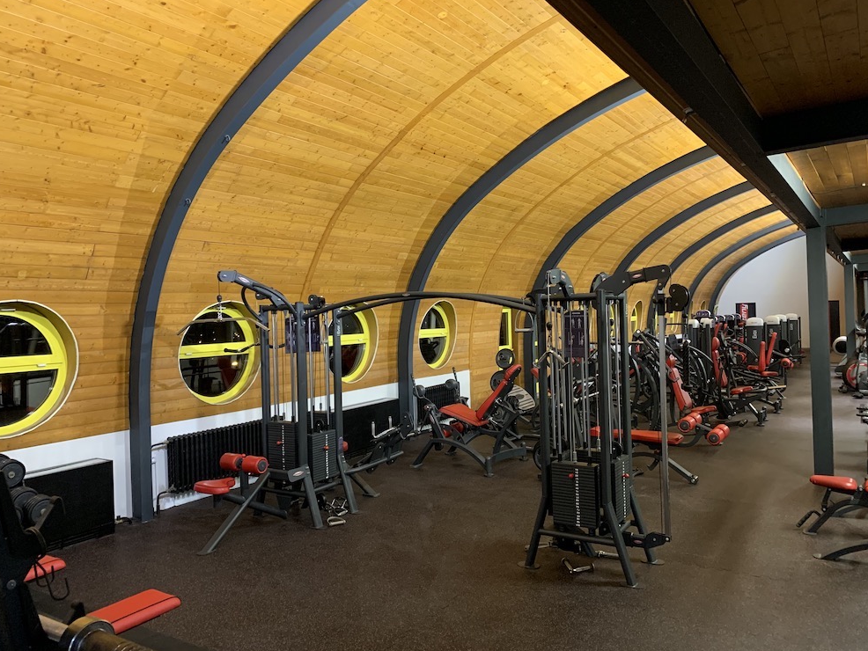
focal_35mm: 27
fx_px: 677
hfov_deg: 65.3
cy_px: 315
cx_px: 446
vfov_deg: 51.4
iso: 400
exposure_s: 1/33
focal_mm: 4.25
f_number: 1.8
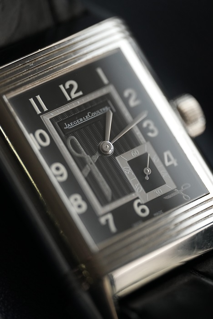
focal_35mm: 105
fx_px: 931
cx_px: 106
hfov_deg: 13.1
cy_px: 160
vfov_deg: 19.4
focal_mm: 105
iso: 4000
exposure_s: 1/250
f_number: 2.8
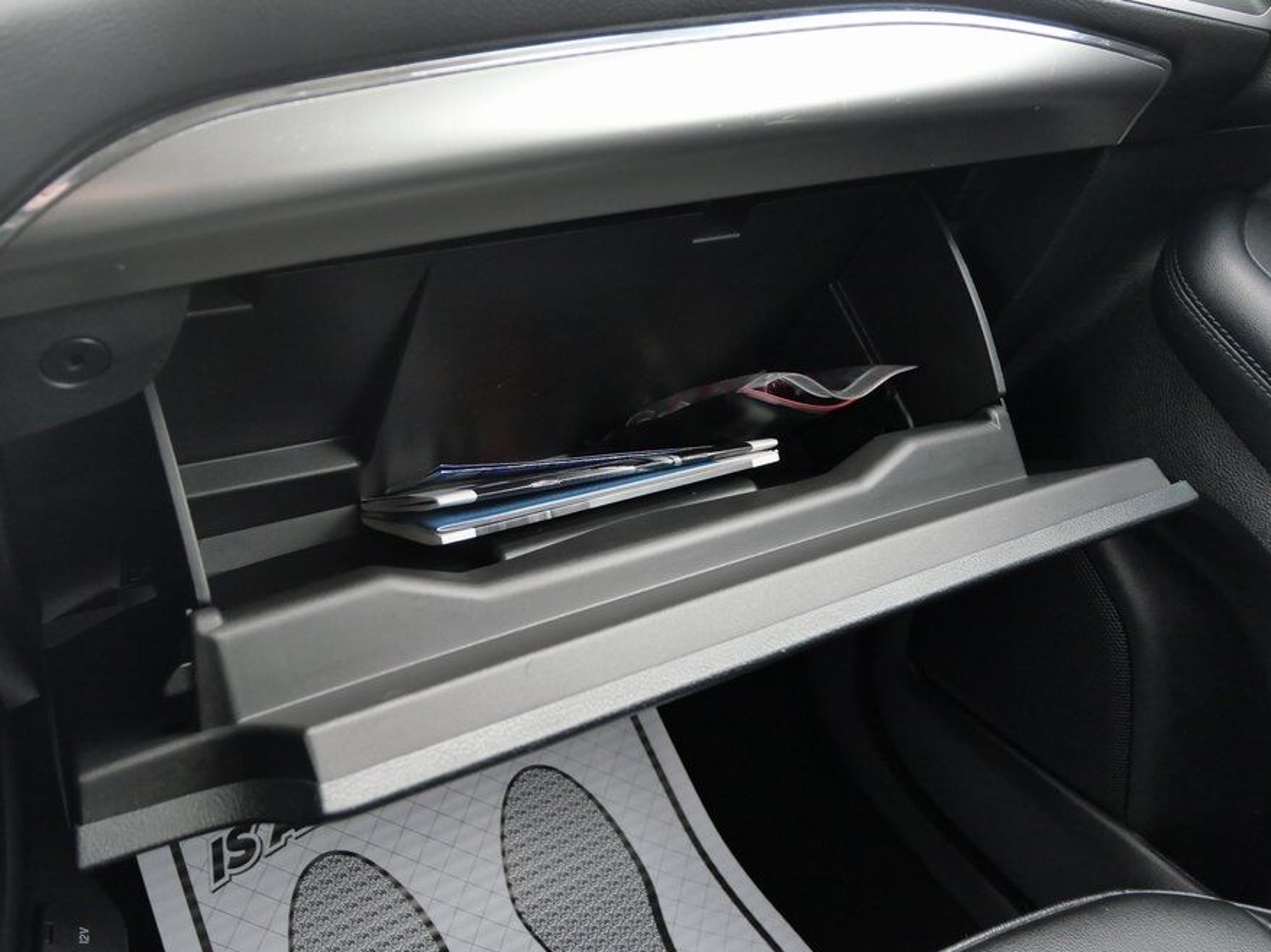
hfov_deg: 63.3
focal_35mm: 28
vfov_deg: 49.6
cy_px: 409
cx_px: 567
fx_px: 1028
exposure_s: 1/60
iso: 1250
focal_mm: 12
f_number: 3.5
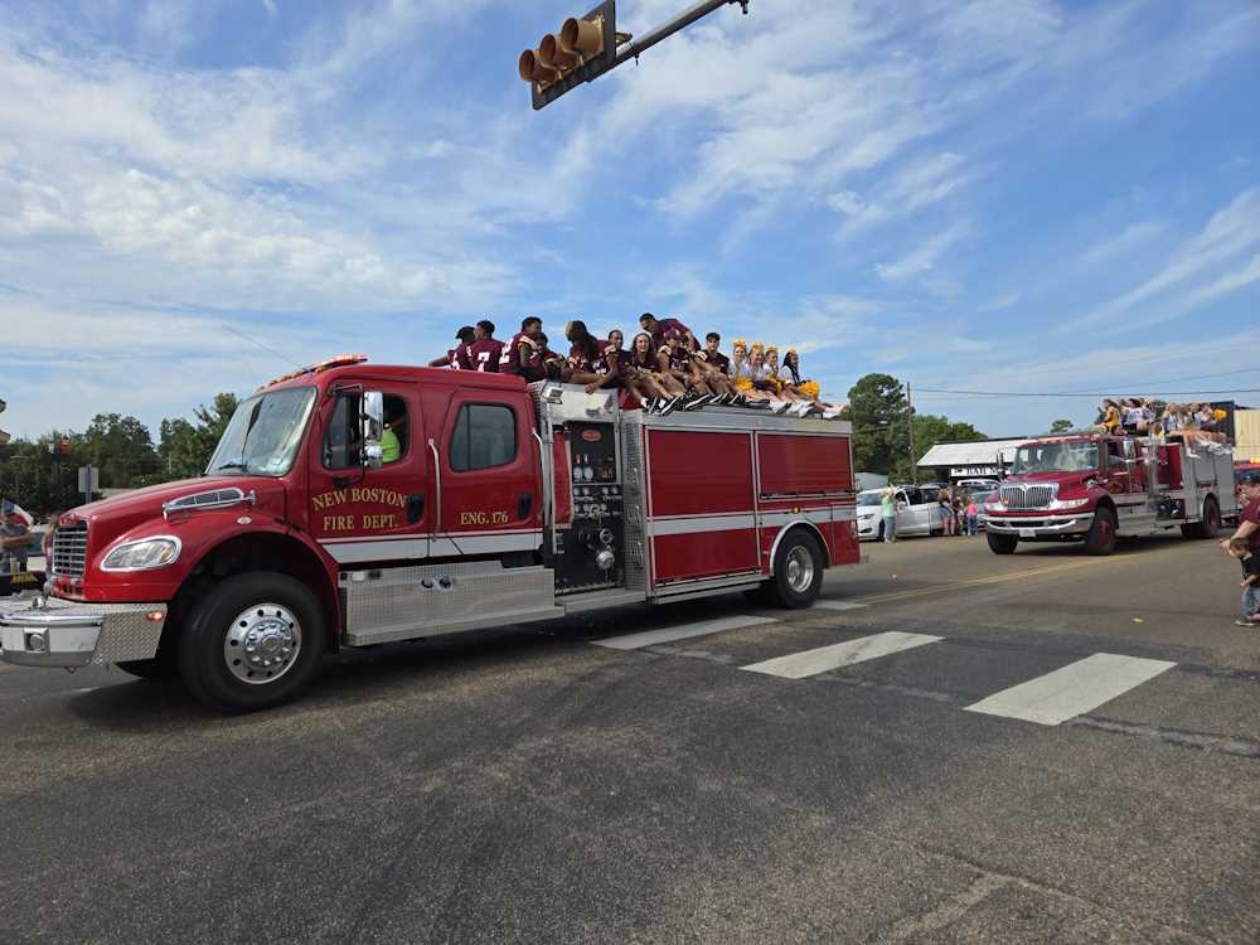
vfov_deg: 58.9
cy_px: 472
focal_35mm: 23
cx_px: 630
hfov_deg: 73.9
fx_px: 837
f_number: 1.8
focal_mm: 5.4
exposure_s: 1/1967
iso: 25
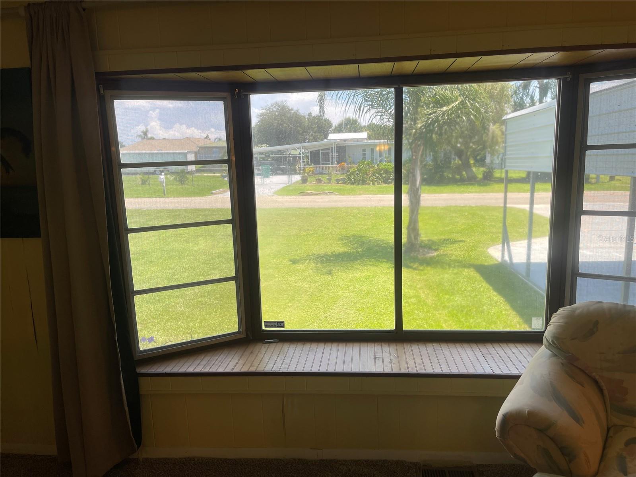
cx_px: 318
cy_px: 238
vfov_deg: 54.9
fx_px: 459
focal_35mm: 25
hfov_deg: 69.4
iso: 32
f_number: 1.6
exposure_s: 1/202
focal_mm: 5.1
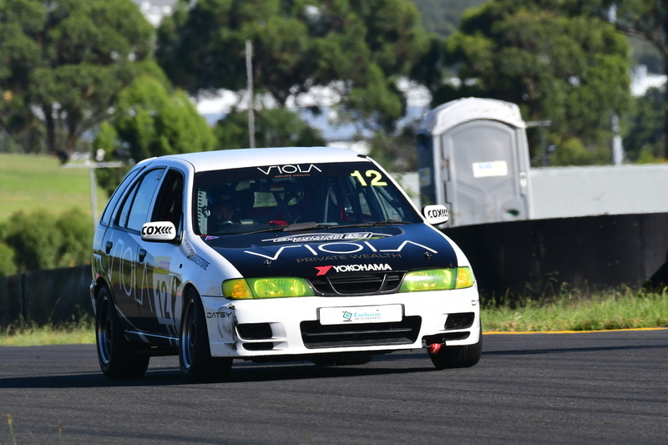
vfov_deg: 1.8
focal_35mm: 750
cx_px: 334
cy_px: 222
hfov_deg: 2.8
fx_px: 13913
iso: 500
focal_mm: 500
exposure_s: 1/640
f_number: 11
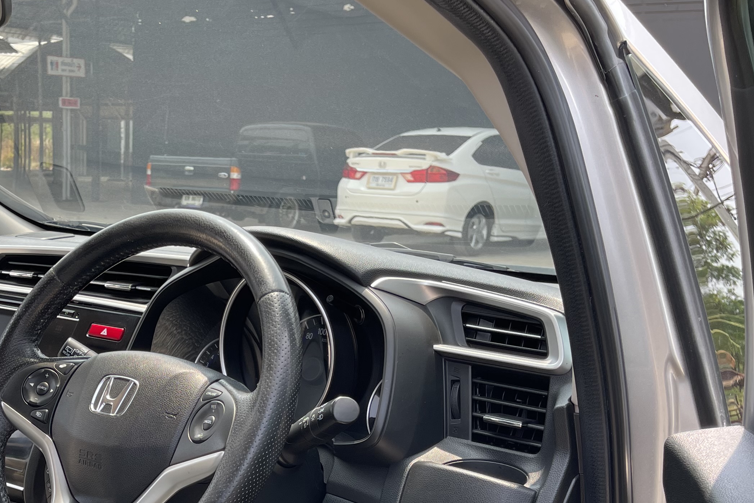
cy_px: 526
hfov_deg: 37.2
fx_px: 1089
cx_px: 179
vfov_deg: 24.6
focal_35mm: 52
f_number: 1.6
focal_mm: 5.1
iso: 32
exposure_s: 1/378
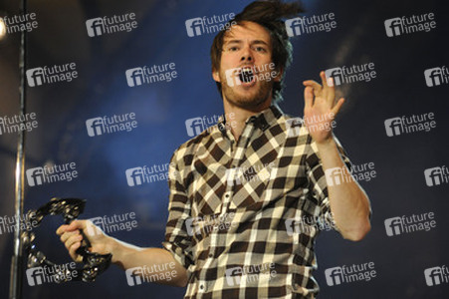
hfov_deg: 10.3
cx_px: 224
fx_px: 2493
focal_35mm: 200
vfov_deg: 6.9
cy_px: 150
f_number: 6.3
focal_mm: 200
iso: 3200
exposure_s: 1/200
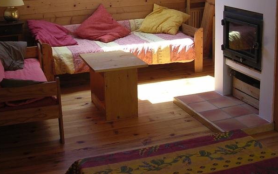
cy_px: 35
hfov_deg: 37.4
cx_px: 116
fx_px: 409
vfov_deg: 23.6
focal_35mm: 54
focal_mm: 5.8
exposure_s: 1/113
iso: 100
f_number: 2.8
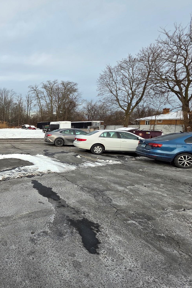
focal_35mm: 19
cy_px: 141
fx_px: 152
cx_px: -1
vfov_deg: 86.9
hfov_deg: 51.5
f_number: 1.9
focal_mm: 2.2
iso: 40
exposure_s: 1/381
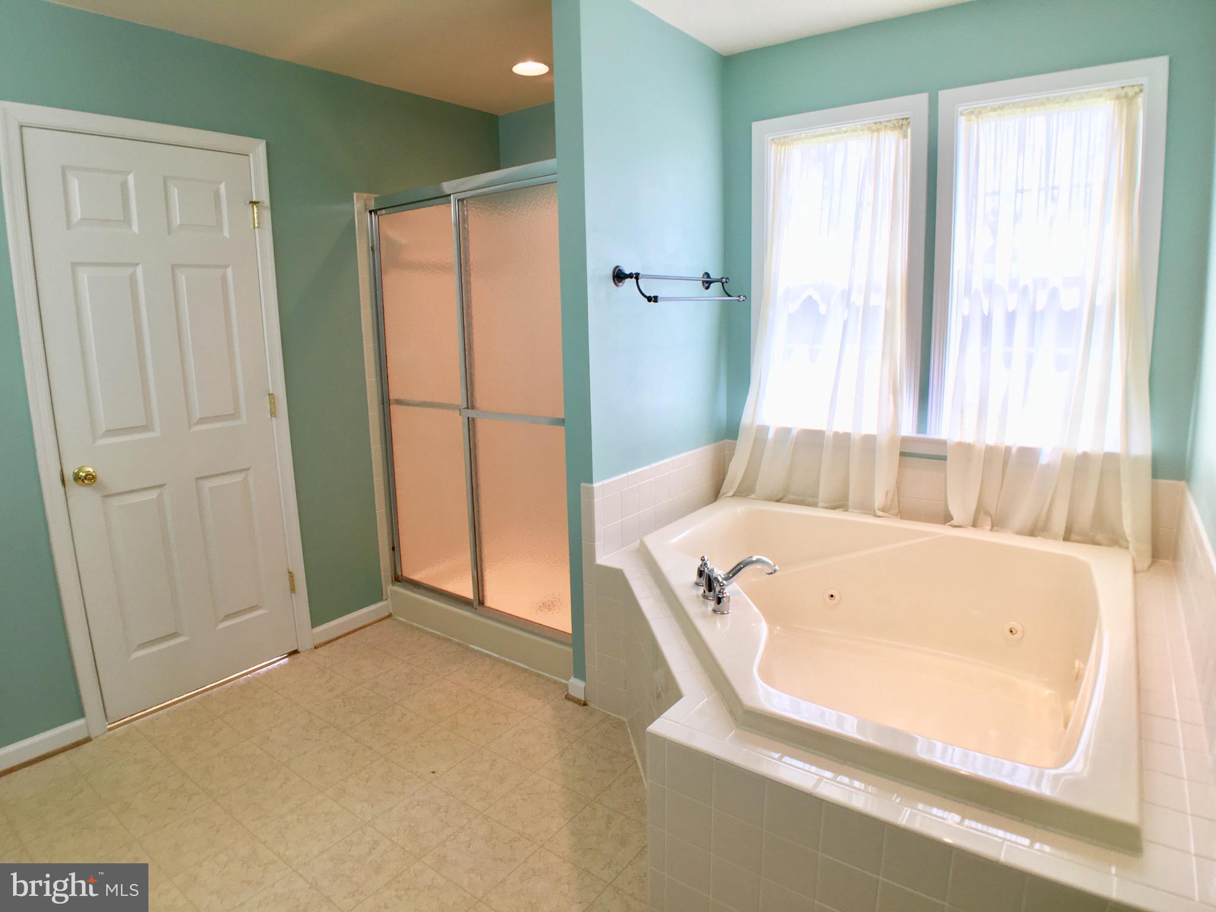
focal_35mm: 29
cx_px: 608
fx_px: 1019
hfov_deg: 61.7
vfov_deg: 48.2
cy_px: 456
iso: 25
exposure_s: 1/30
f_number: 2.2
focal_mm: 4.15
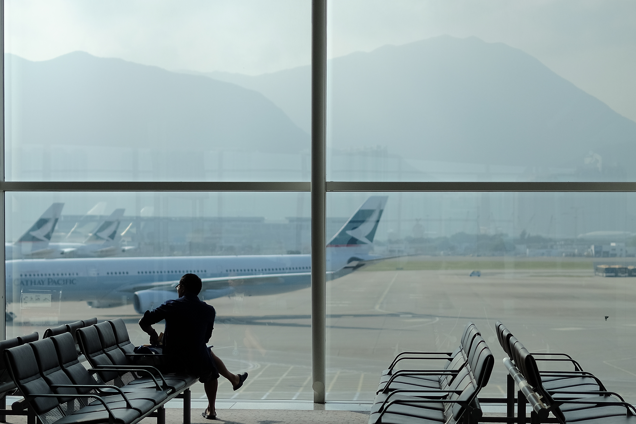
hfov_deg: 23.6
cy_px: 325
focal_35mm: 86
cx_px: 267
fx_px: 1519
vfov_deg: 15.8
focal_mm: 35
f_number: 1.4
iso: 200
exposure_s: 1/4000
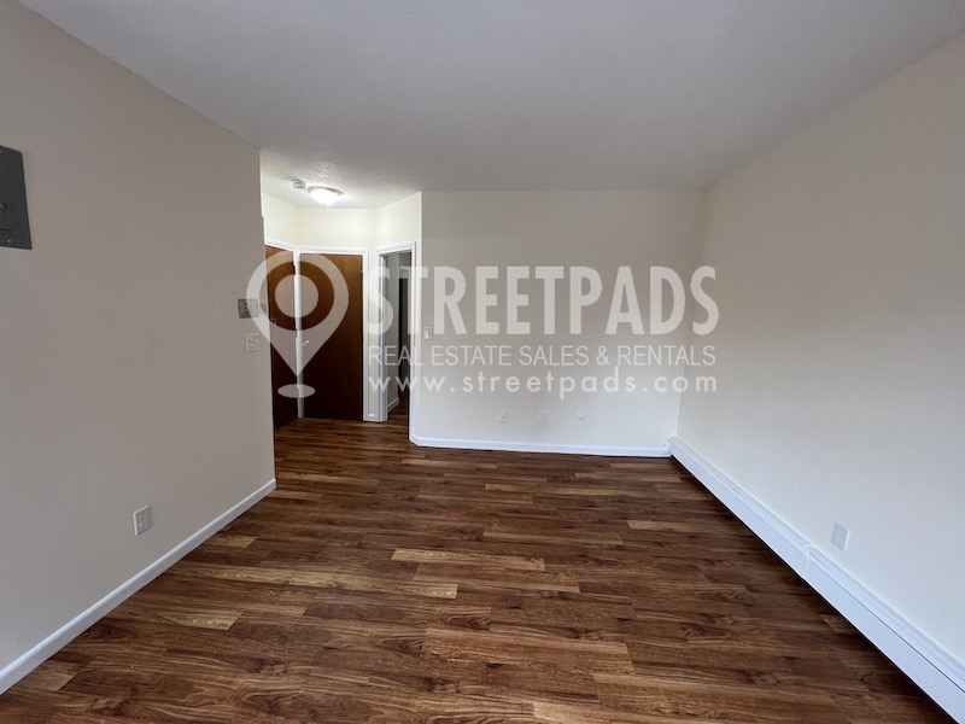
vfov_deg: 89.9
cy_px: 362
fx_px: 362
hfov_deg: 106.2
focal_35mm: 13
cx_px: 482
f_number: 1.8
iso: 160
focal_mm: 1.57
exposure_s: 1/60
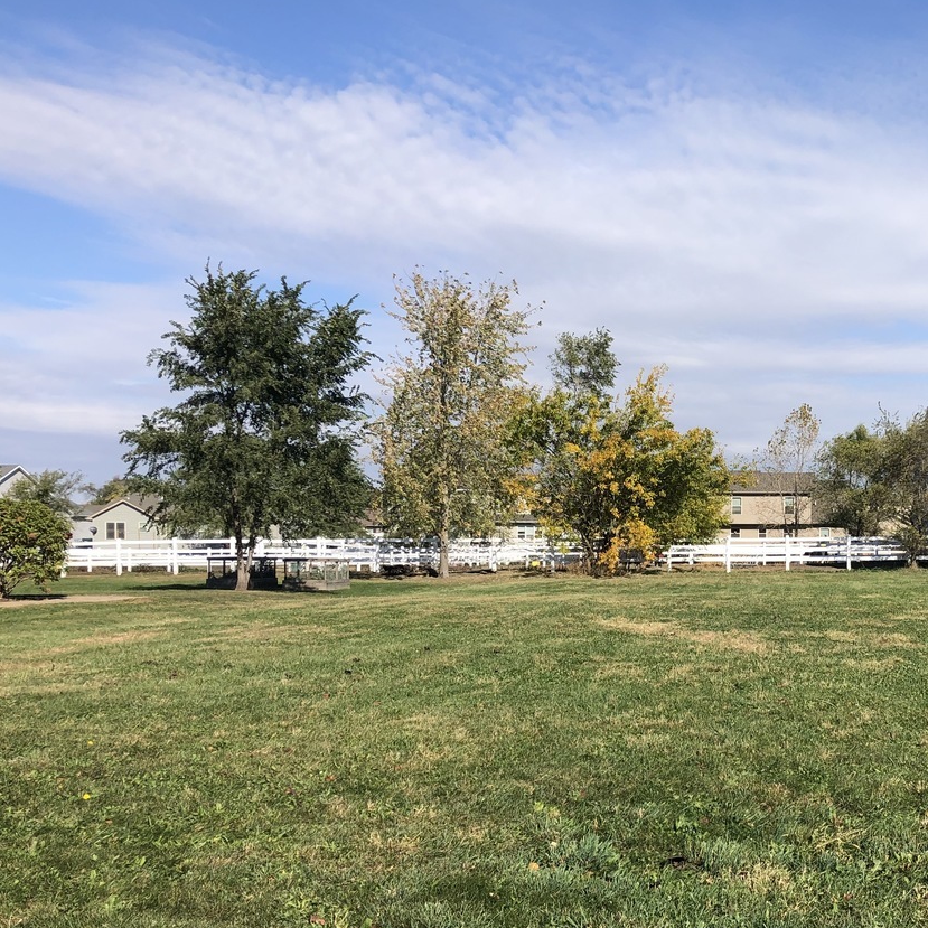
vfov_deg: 39.0
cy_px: 564
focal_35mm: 43
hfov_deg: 38.0
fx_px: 1304
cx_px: 714
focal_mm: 4
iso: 20
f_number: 1.8
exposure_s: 1/2208
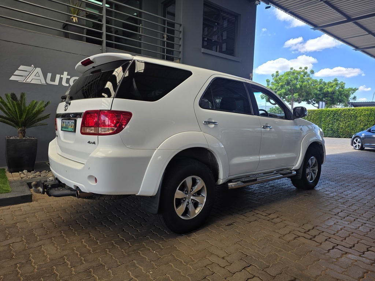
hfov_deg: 73.9
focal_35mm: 23
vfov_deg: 58.9
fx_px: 249
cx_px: 188
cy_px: 140
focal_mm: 6.25
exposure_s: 1/359
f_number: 1.7
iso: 25
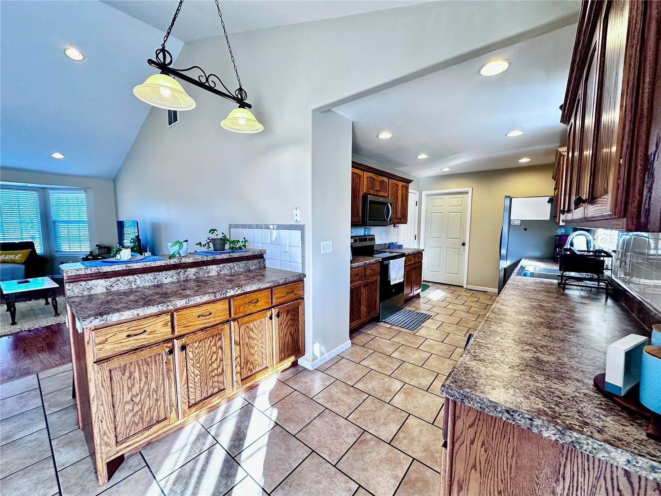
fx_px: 267
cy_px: 248
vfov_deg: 85.7
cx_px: 330
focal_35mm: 14
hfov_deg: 102.1
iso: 250
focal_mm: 2.22
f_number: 2.2
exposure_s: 1/120
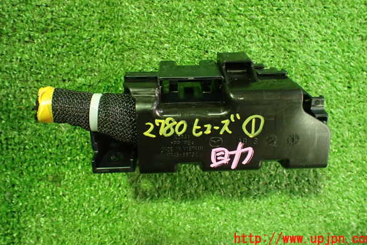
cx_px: 188
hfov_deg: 58.7
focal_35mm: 32
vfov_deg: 41.0
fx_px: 326
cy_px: 106
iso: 1000
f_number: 2.3
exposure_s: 1/30
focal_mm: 5.4
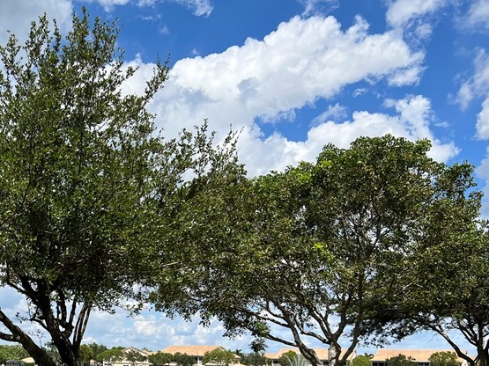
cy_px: 300
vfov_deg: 29.5
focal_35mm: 48
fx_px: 678
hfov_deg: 37.1
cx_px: 49
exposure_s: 1/4630
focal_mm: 5.7
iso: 50
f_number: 1.5
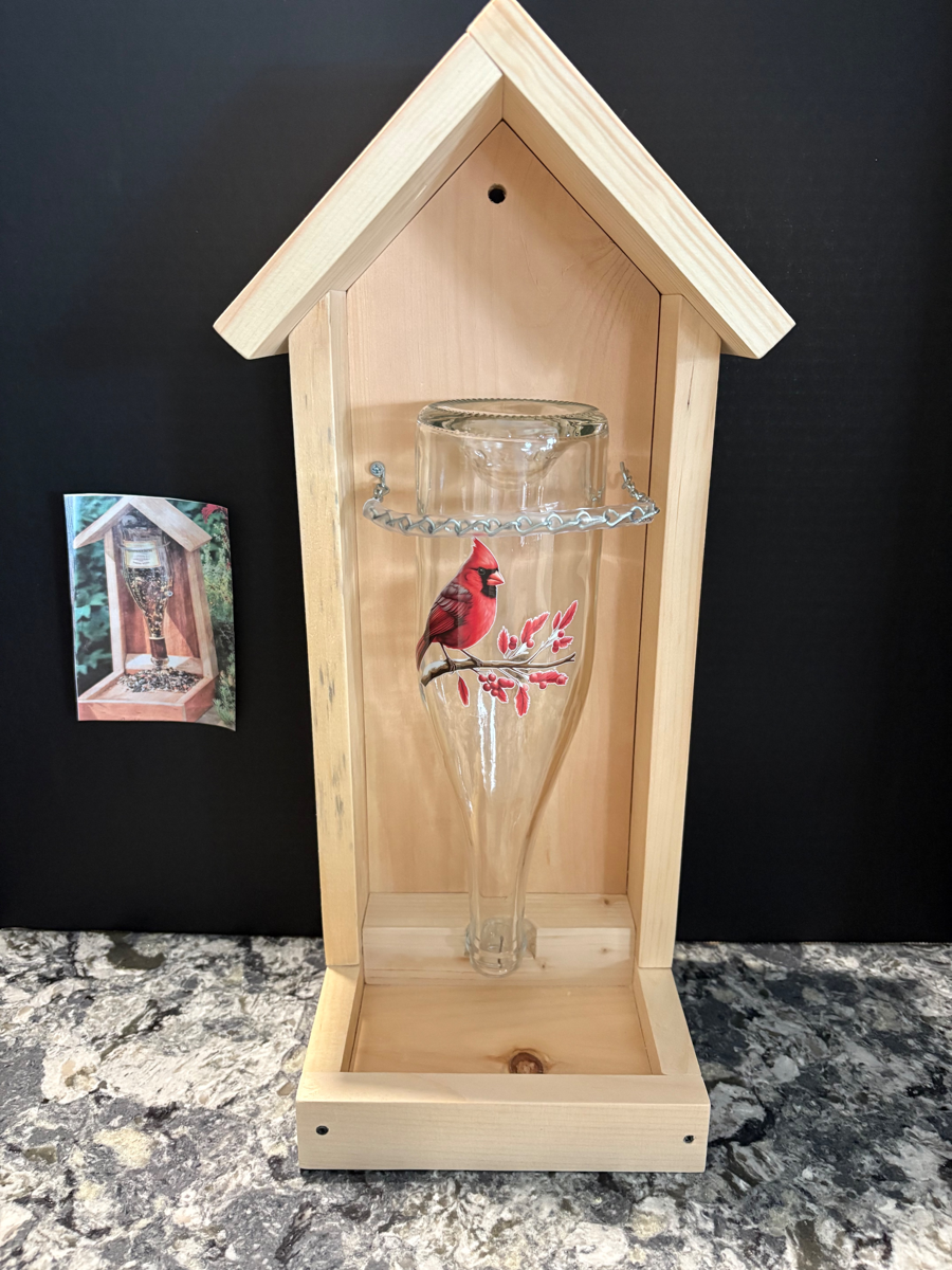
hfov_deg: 53.1
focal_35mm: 26
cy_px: 635
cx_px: 476
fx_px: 953
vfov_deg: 67.3
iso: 500
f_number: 1.6
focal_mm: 5.96
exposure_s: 1/60
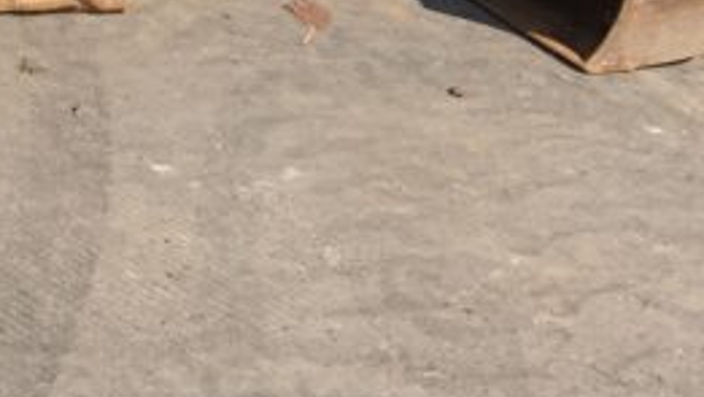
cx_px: -332
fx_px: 2315
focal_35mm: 124
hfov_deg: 15.9
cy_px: -583
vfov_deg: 8.8
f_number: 1.8
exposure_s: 1/2427
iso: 20
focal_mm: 3
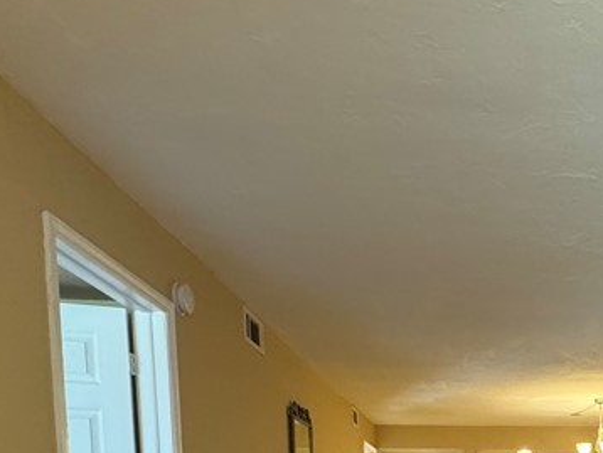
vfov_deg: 29.8
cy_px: 568
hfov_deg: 40.5
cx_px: 613
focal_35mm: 40
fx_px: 697
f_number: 2.2
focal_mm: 2.22
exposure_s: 1/60
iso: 400
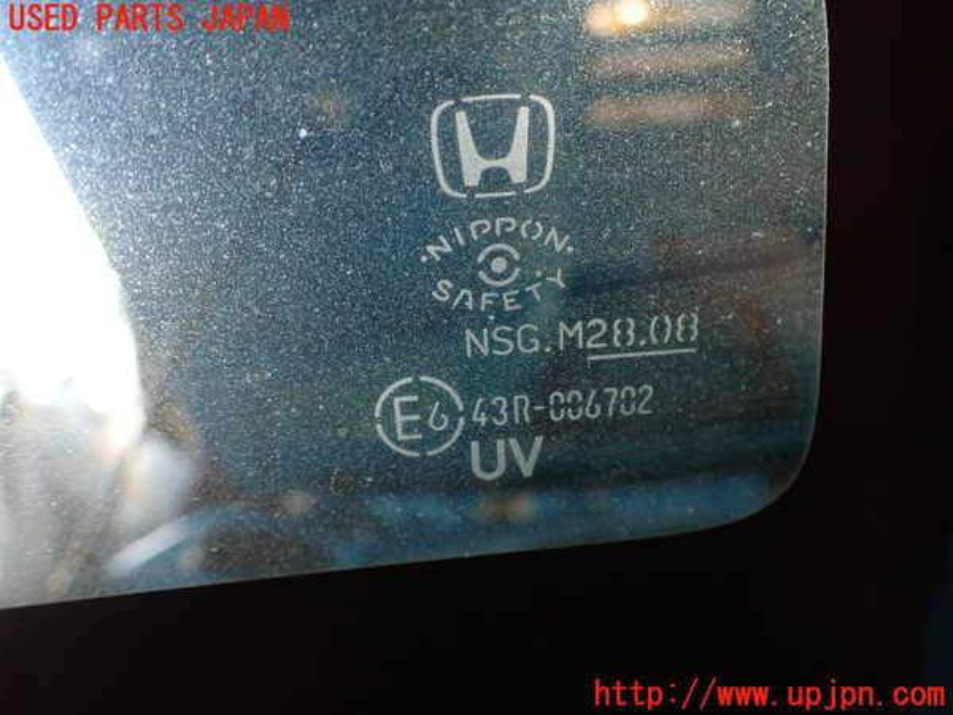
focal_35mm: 30
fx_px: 826
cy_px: 358
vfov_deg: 46.8
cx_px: 476
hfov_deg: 60.0
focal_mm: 5.4
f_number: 2.3
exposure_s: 1/125
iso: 320
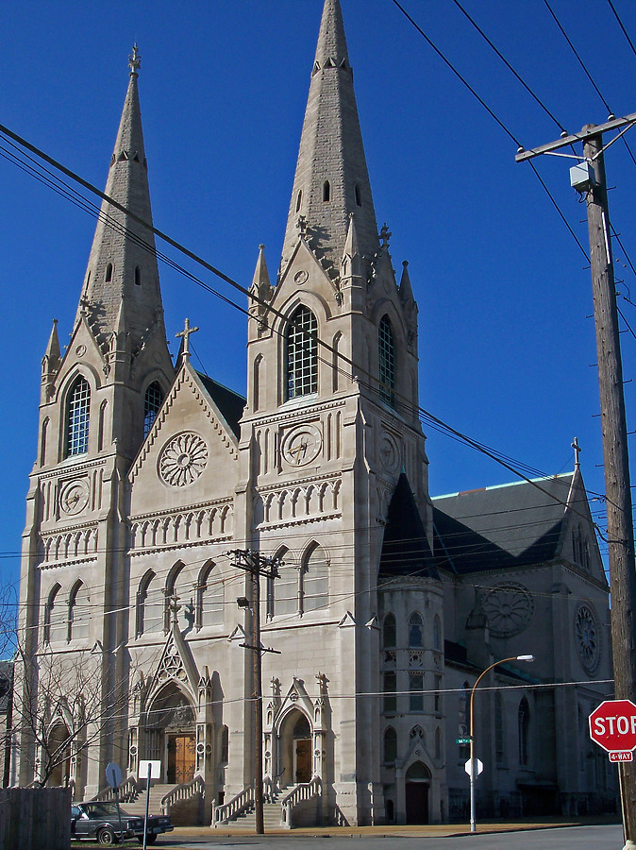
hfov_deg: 37.7
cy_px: 425
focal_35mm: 38
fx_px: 932
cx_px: 318
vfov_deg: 49.0
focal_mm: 8
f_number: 4.8
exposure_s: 1/700
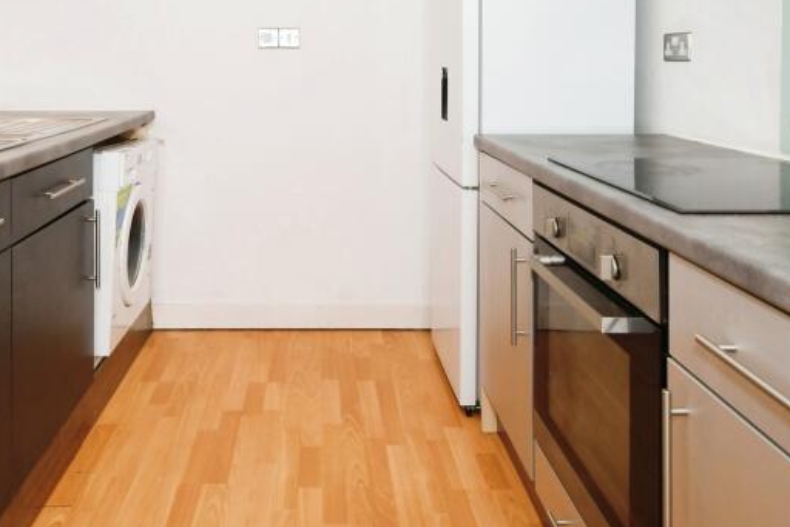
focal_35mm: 30
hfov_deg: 61.6
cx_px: 339
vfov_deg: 40.6
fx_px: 659
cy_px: 59
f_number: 8
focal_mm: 10
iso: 400
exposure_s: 1/60
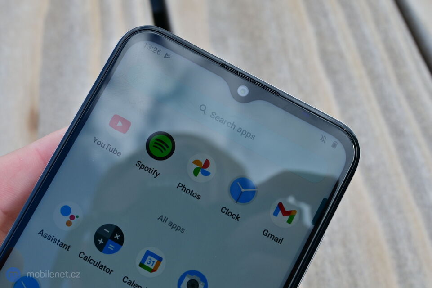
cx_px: 216
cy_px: 144
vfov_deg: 33.6
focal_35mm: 40
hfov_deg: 48.7
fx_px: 477
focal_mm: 26.5
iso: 100
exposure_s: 1/200
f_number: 7.1
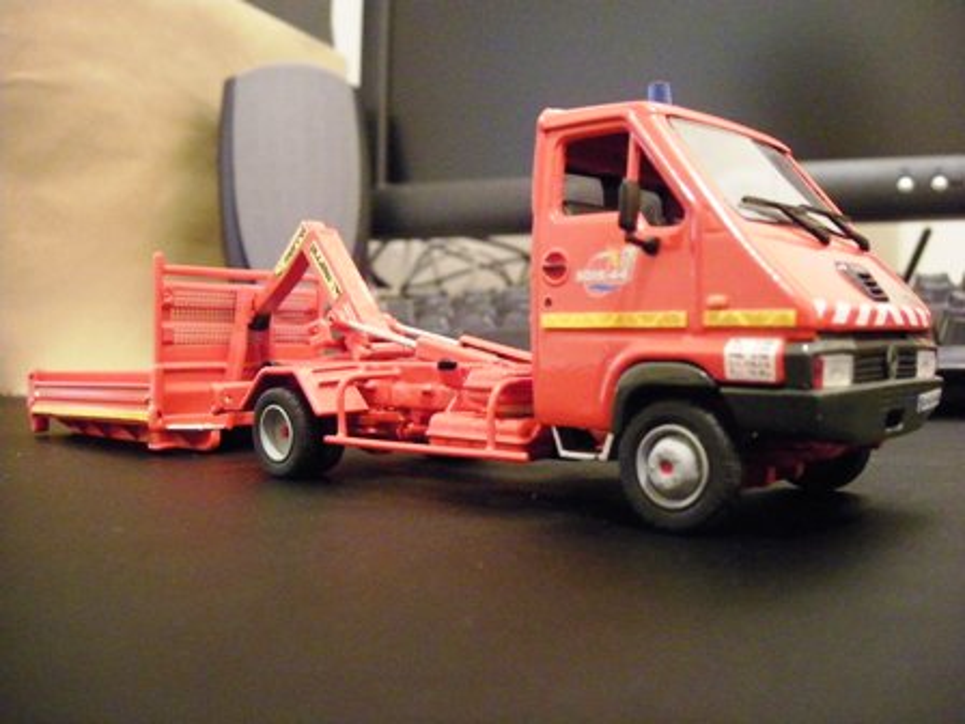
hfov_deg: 52.6
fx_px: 976
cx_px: 482
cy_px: 362
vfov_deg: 40.7
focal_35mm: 35
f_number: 2.8
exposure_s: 1/5.6
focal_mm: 5.7
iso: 800
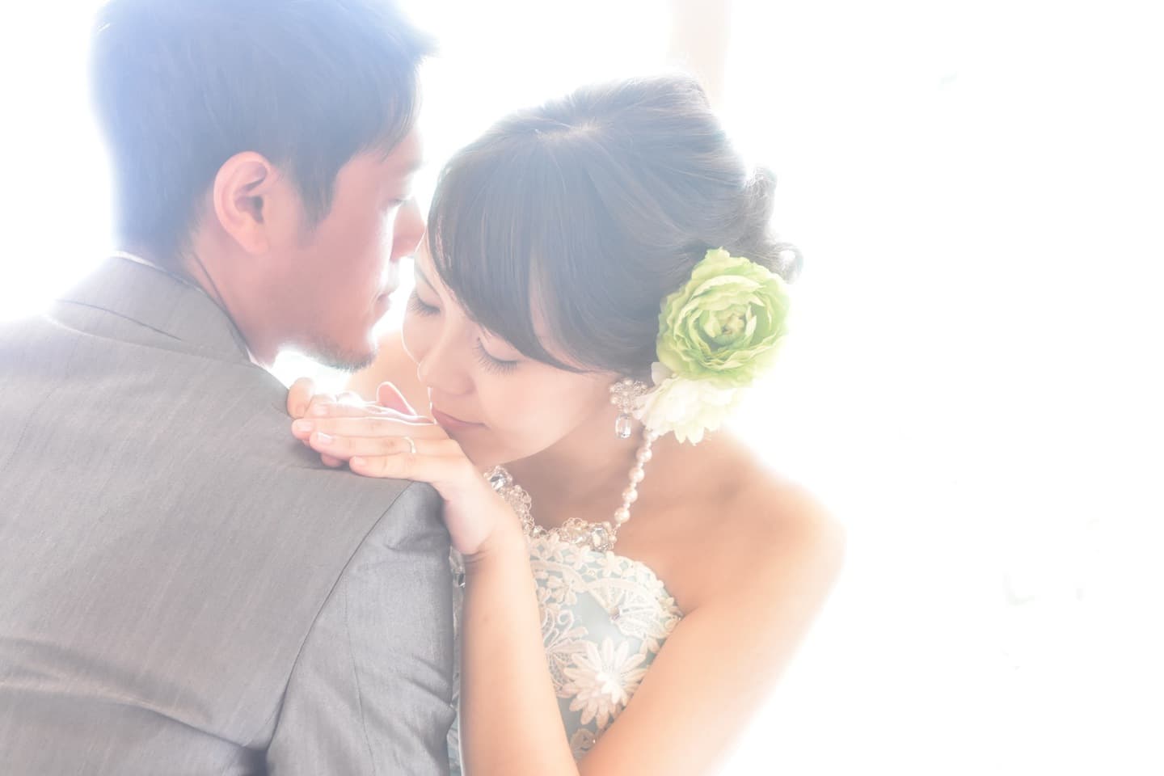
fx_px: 3007
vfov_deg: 14.7
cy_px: 388
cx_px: 582
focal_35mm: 93
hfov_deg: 21.9
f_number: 5
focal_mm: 62
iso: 2000
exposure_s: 1/40
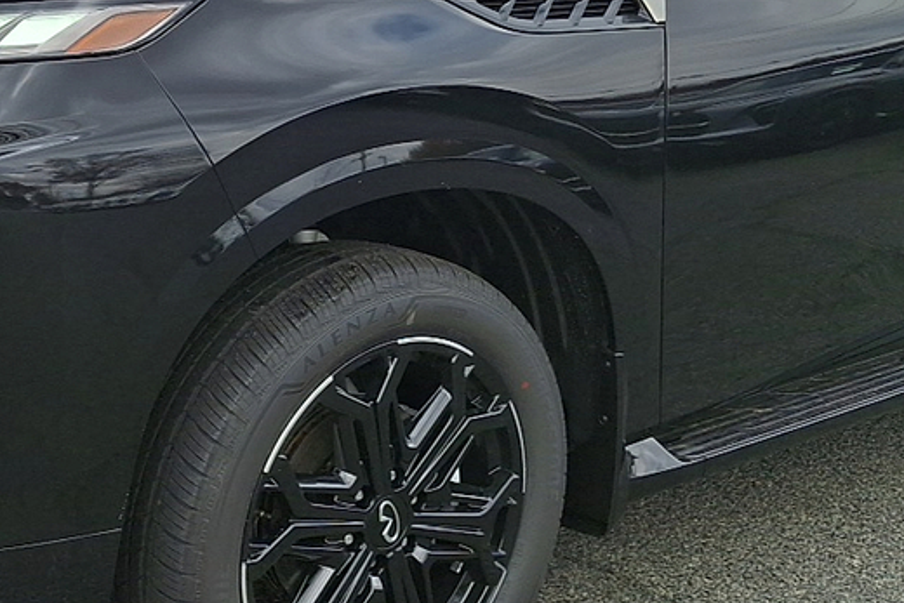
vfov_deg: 22.6
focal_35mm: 60
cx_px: 346
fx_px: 1507
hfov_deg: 33.2
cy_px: 268
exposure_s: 1/436
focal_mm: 4.69
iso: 25
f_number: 1.8
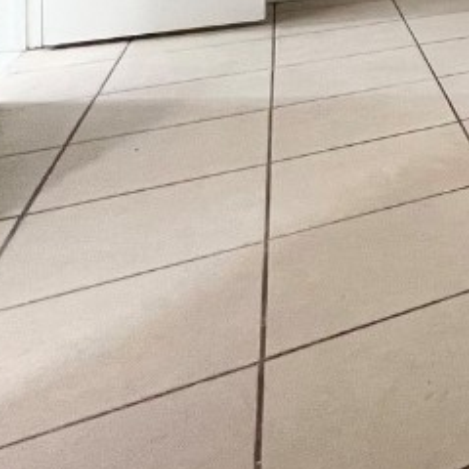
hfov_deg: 20.9
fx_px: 751
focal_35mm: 49
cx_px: 877
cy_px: -192
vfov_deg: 27.0
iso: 250
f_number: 1.8
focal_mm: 1.57
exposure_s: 1/60
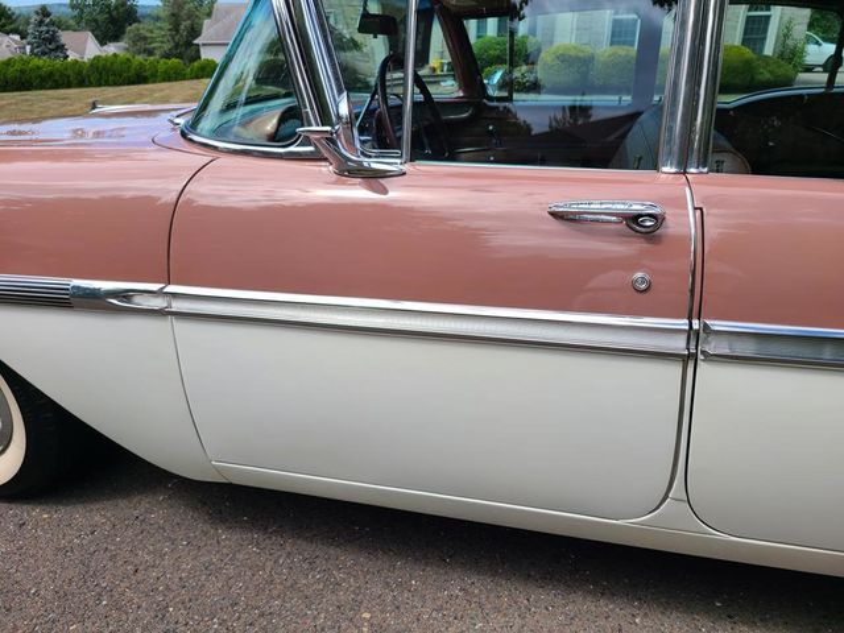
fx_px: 634
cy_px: 316
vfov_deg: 53.1
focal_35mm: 26
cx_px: 422
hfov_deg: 67.3
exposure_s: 1/1672
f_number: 1.8
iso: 40
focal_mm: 5.4
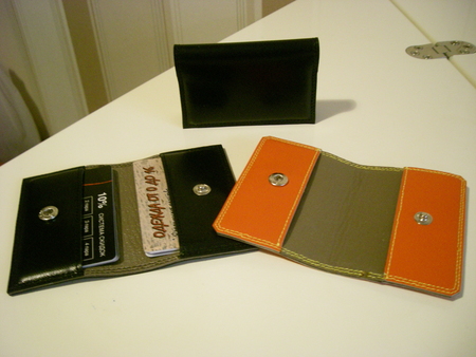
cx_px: 238
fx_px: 523
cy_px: 178
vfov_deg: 37.8
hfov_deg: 49.0
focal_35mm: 38
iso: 400
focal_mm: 6.2
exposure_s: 1/20
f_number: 2.7
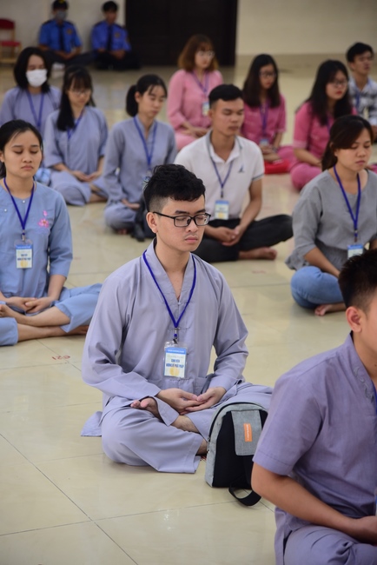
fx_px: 1538
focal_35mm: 98
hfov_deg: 14.0
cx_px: 188
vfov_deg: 20.8
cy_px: 282
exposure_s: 1/50
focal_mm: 98
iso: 1000
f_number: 4
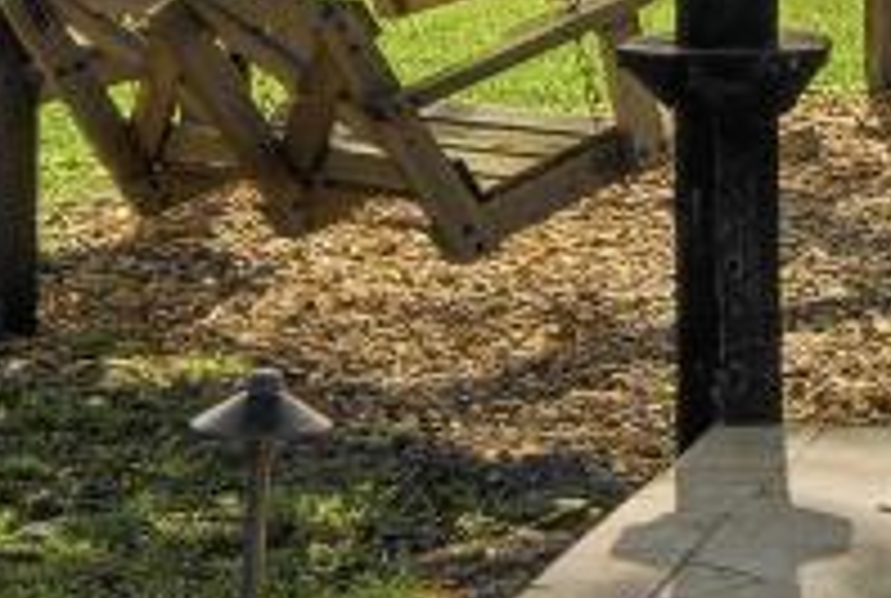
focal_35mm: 168
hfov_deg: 11.6
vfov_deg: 8.0
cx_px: 1402
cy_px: -387
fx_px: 4167
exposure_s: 1/8000
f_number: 8
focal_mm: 29
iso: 800
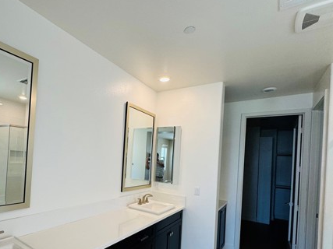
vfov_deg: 62.5
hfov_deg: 76.7
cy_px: 156
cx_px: 114
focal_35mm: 21
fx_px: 202
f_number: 2.2
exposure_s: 1/120
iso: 100
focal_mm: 2.22
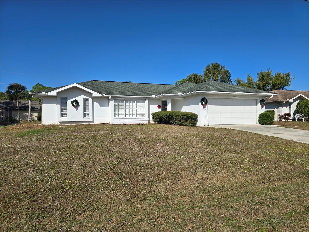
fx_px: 205
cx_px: 154
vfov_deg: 58.9
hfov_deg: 73.9
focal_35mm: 23
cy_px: 116
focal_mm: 6.3
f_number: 1.7
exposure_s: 1/1402
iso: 12
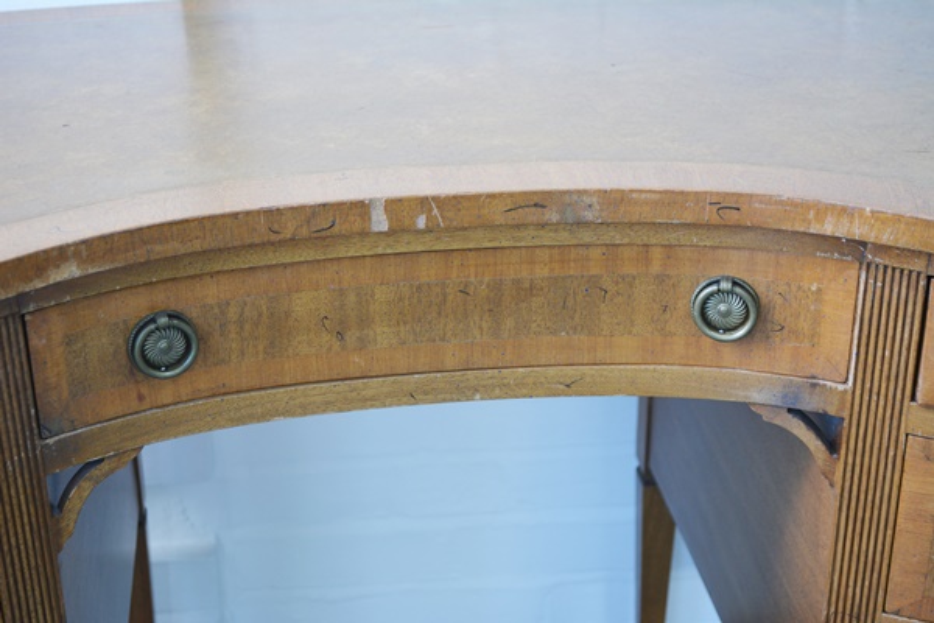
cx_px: 467
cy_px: 312
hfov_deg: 33.4
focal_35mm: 60
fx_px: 1557
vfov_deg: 22.6
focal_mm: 40
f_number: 5.3
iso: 500
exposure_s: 1/60
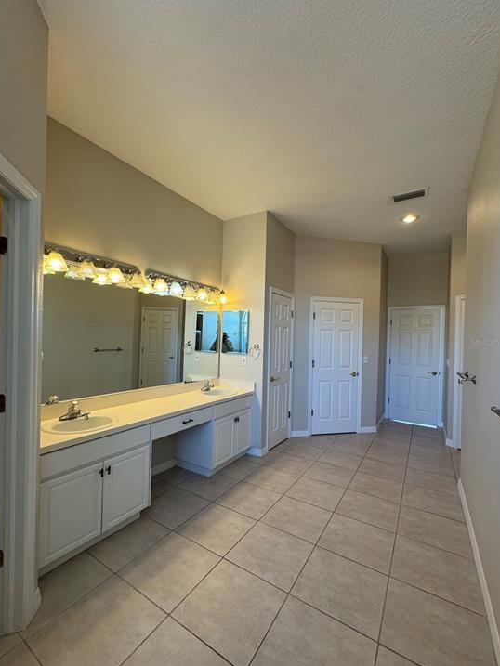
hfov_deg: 81.8
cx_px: 245
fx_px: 289
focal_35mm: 15
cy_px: 342
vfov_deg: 98.1
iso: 160
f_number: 2.2
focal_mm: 2.22
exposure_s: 1/120
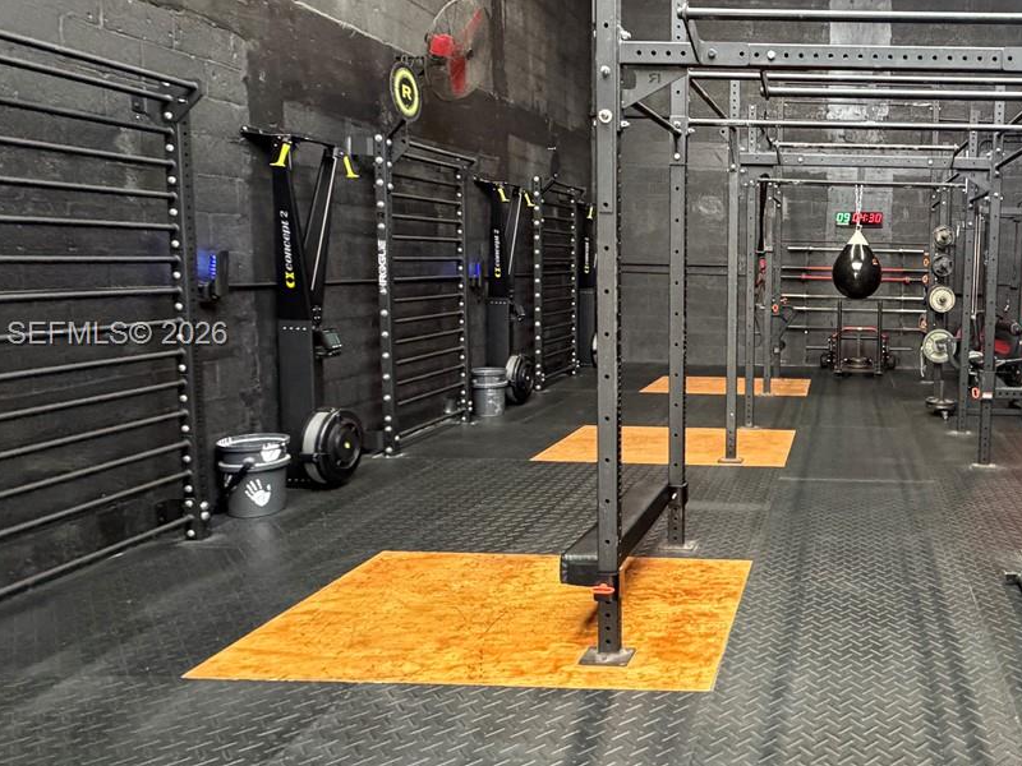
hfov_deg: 57.5
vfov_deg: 49.6
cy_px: 336
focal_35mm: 28
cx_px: 852
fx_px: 827
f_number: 2.2
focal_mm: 2.22
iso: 800
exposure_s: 1/60
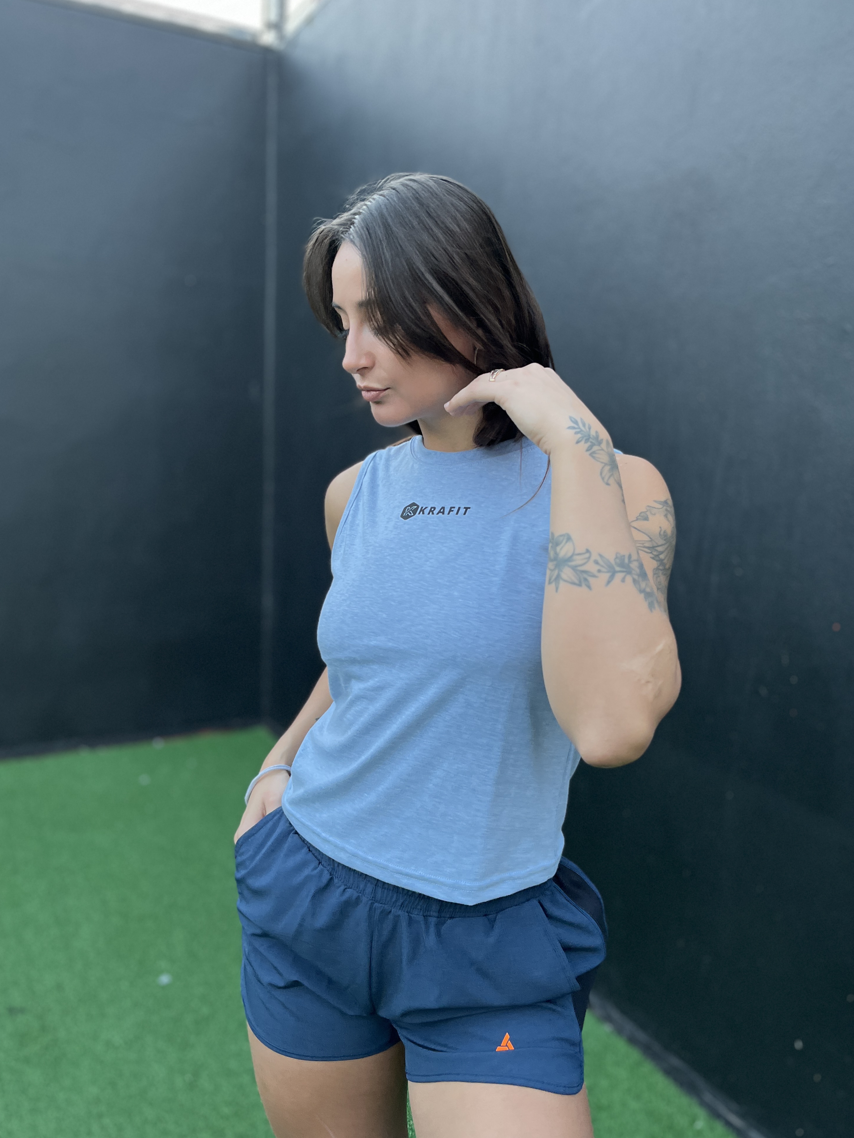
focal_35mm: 27
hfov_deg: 51.4
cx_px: 421
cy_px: 555
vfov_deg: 65.3
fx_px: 888
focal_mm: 5.1
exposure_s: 1/60
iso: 320
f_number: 1.6
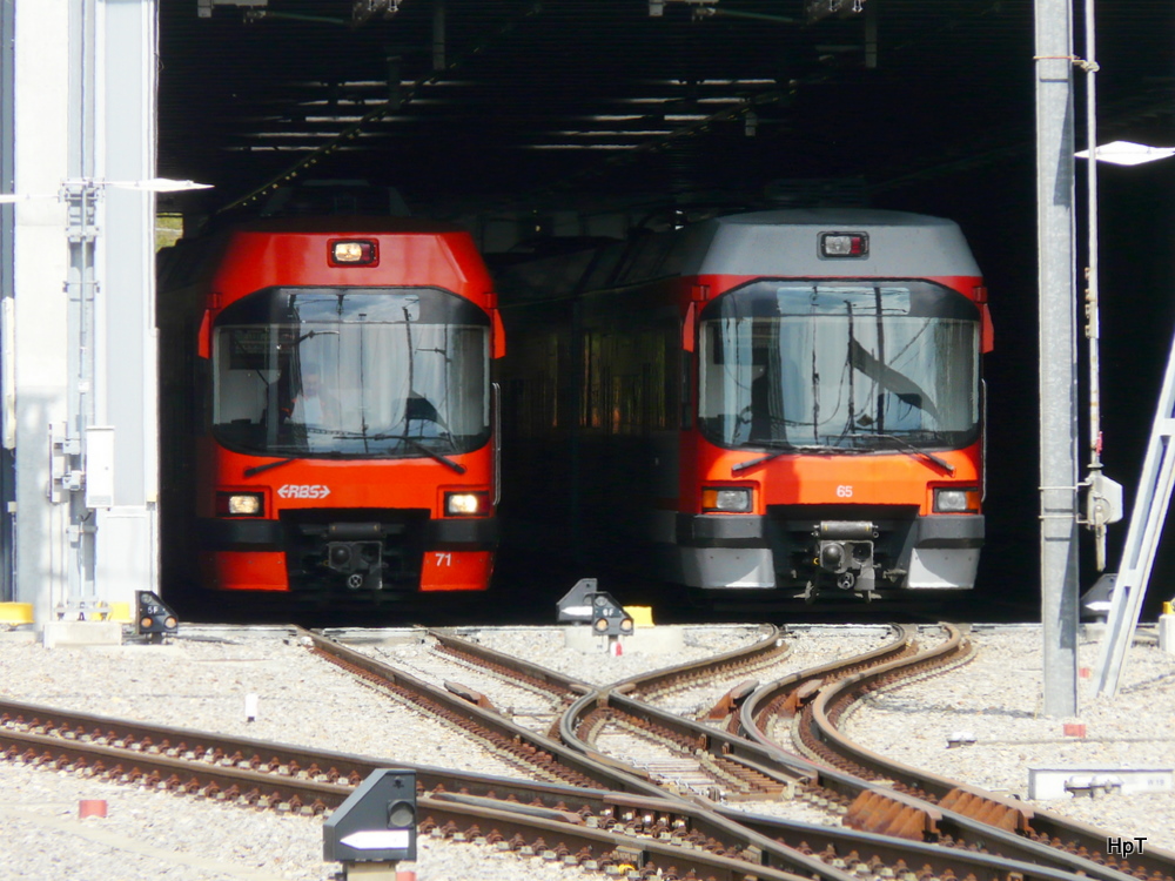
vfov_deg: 3.9
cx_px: 588
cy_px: 440
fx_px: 12899
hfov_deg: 5.2
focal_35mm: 380
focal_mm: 62.4
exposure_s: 1/400
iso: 100
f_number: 5.6
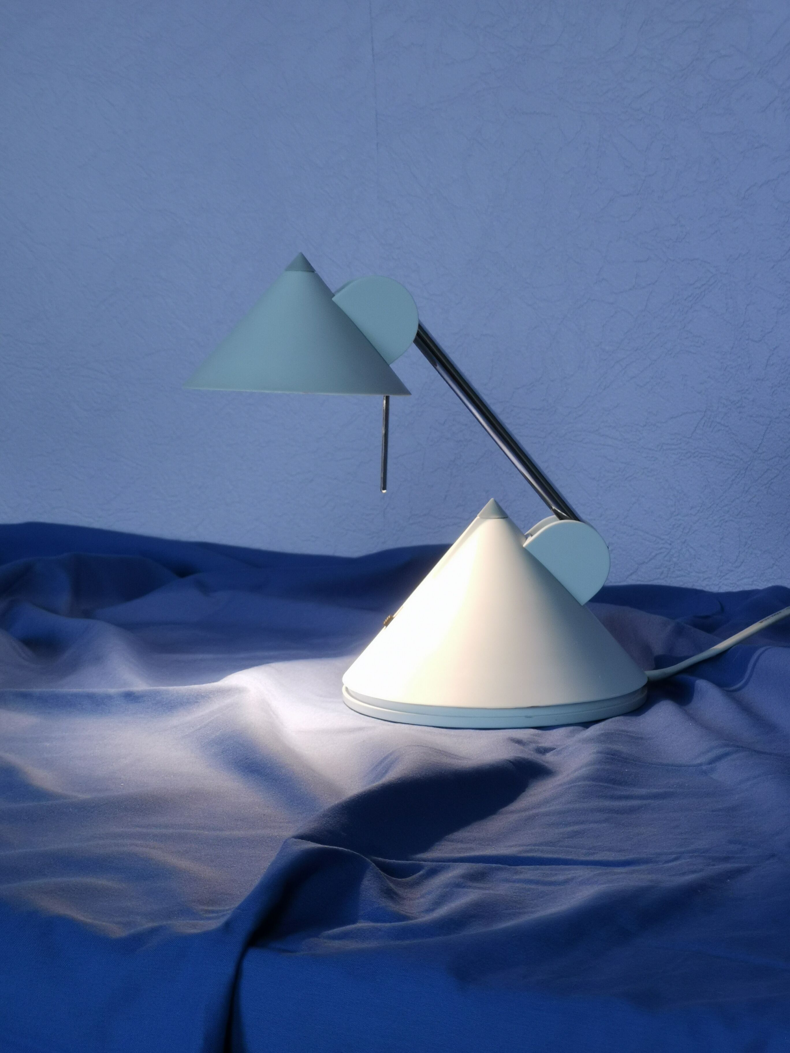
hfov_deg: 18.2
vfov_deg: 24.1
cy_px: 526
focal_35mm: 81
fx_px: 2465
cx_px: 395
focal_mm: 7.48
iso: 100
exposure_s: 1/69
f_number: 2.4
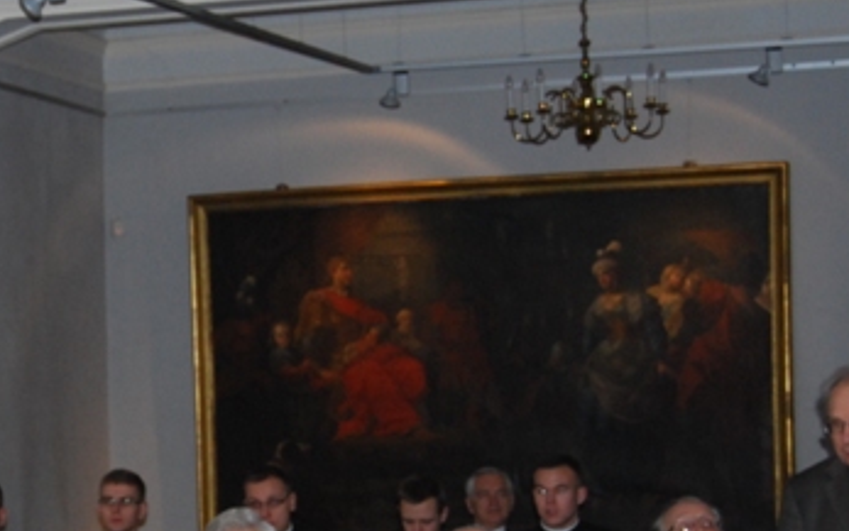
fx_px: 2777
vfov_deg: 10.9
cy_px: 450
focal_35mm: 120
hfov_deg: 17.0
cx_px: 24
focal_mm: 34
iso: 720
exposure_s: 1/60
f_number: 4.5
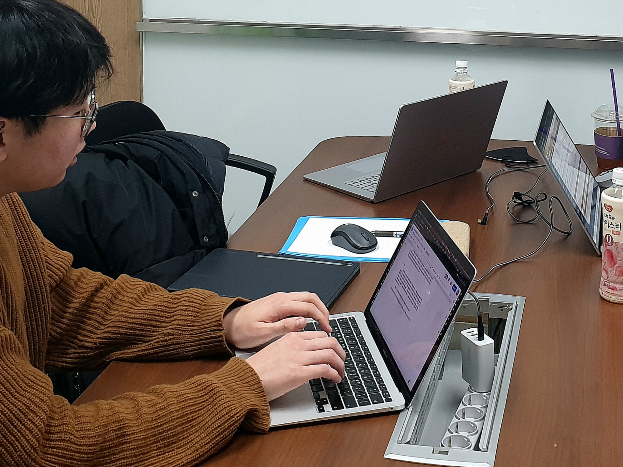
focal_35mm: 52
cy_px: 2
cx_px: 467
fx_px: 936
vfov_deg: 26.6
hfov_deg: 36.0
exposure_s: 1/60.2
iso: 125
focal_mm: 4.3
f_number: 2.4
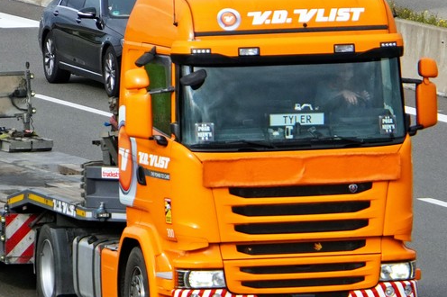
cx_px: 123
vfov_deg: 2.8
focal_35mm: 484
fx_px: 6005
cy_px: 144
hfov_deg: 4.3
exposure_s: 1/2500
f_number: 6.3
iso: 1000
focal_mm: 200
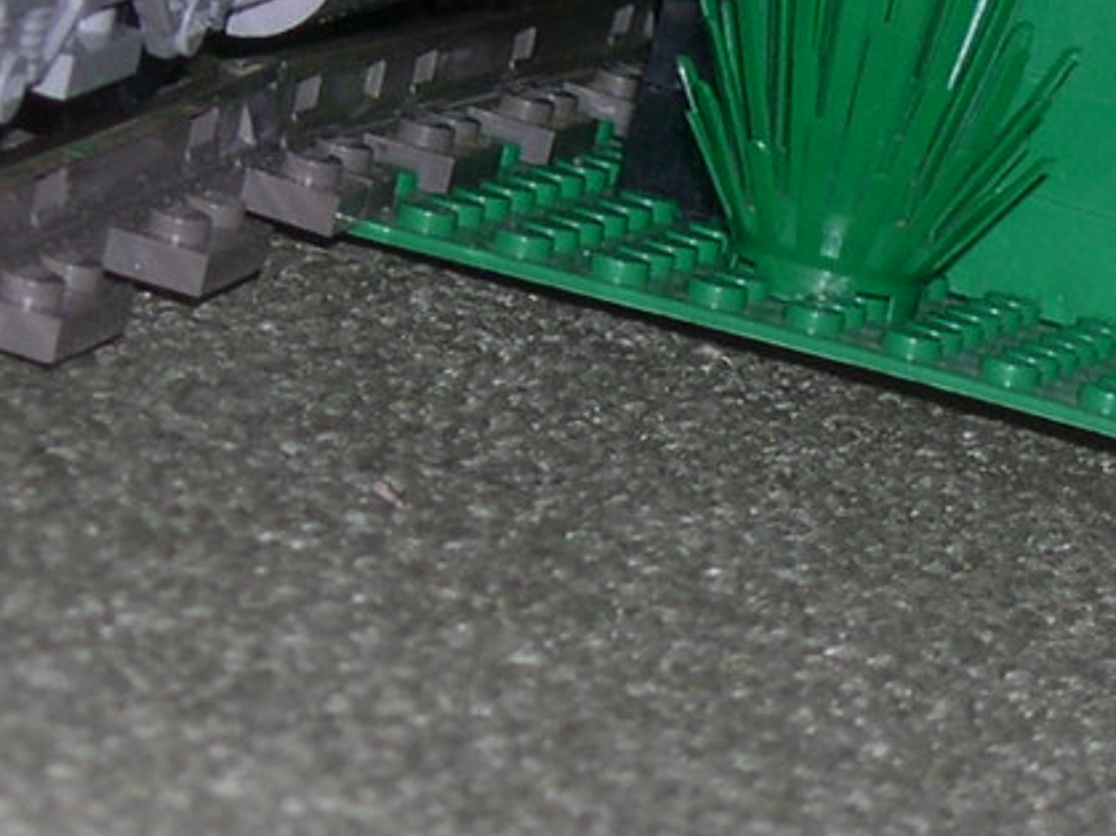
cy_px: 378
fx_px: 7639
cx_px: 690
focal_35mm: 237
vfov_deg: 6.3
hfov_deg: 8.4
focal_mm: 13.2
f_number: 3.5
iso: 100
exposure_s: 1/60
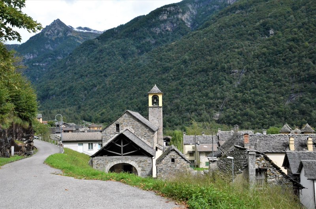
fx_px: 289
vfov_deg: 39.8
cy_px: 104
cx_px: 158
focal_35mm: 33
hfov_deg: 57.3
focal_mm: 22
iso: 6400
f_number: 16
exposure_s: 1/1000
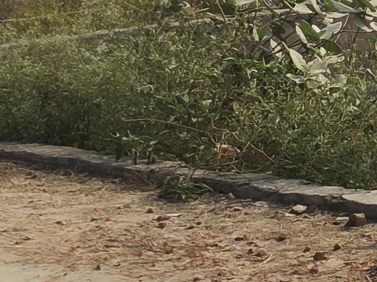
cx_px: 794
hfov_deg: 11.3
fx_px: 1688
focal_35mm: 155
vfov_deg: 9.4
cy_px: -52
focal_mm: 4.94
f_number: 1.5
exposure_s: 1/3763
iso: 50
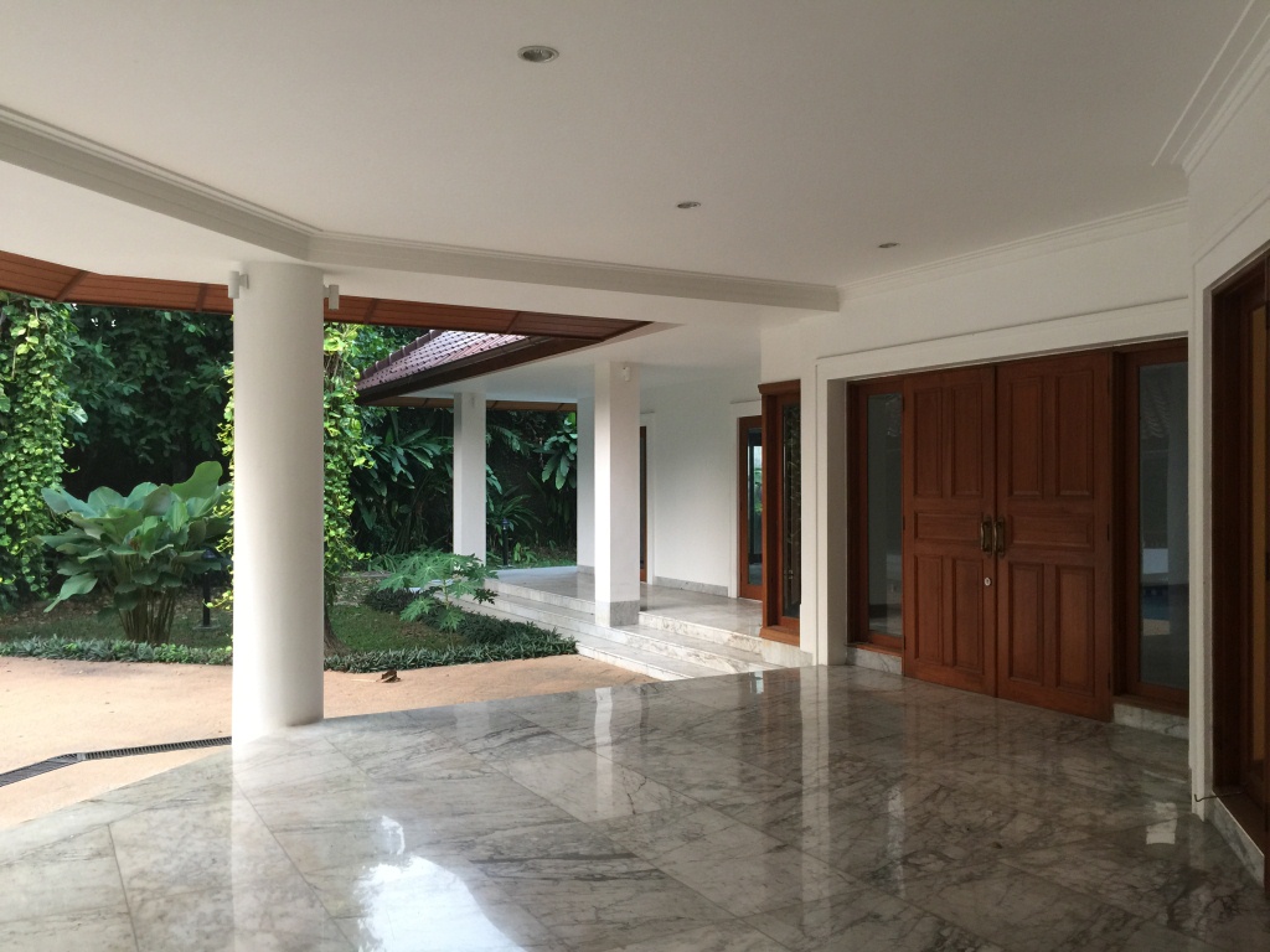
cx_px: 635
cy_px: 476
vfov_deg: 48.2
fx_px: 1064
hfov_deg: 61.7
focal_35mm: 29
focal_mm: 4.15
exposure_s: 1/15
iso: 40
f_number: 2.2
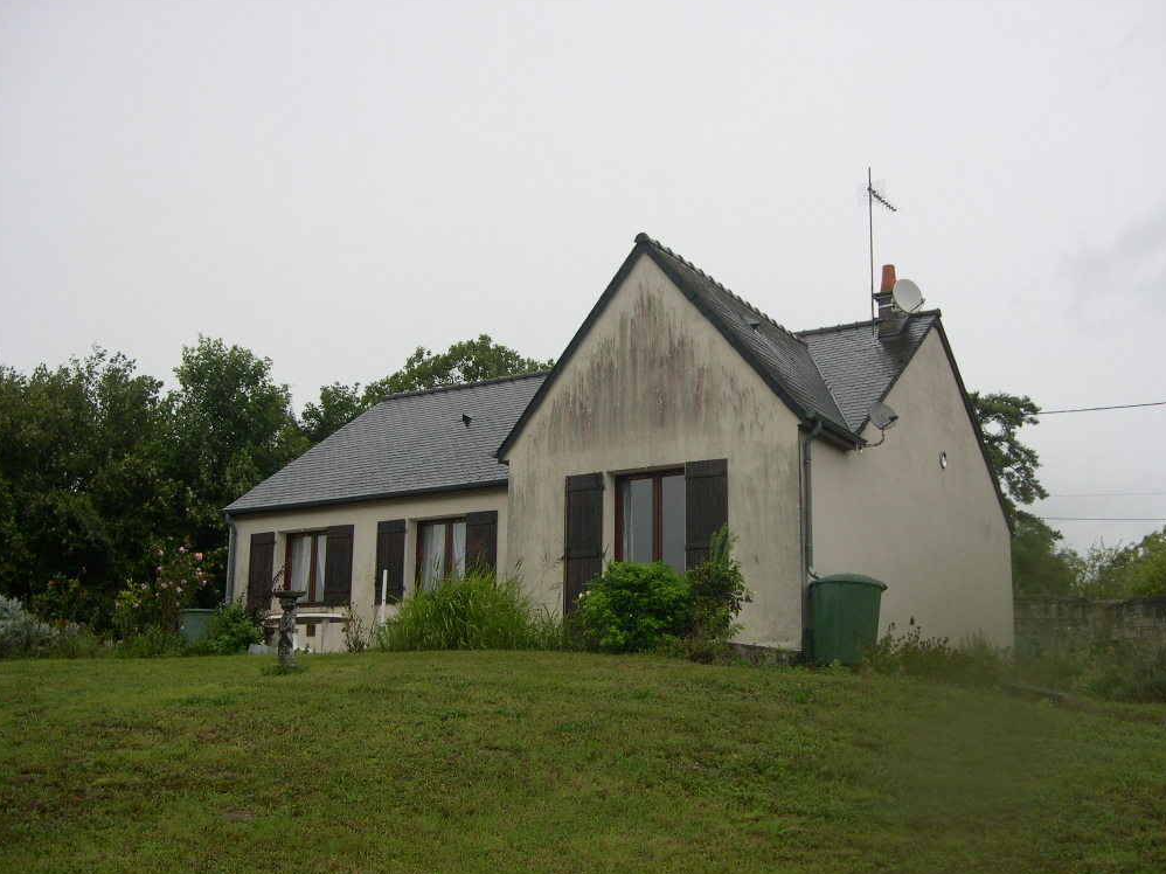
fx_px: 1313
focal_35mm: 39
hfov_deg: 47.9
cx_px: 591
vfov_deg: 36.8
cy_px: 441
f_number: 2.8
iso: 100
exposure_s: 1/378
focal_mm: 8
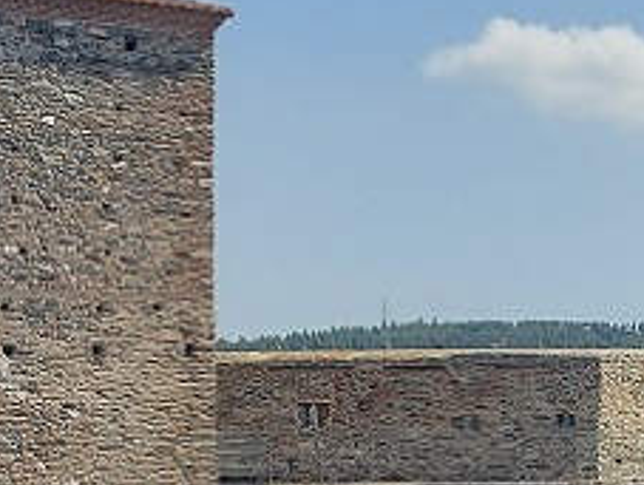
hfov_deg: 15.4
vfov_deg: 12.7
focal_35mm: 116
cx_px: 1028
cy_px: 407
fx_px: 2162
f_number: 1.8
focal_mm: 5.23
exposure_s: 1/1456
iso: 25
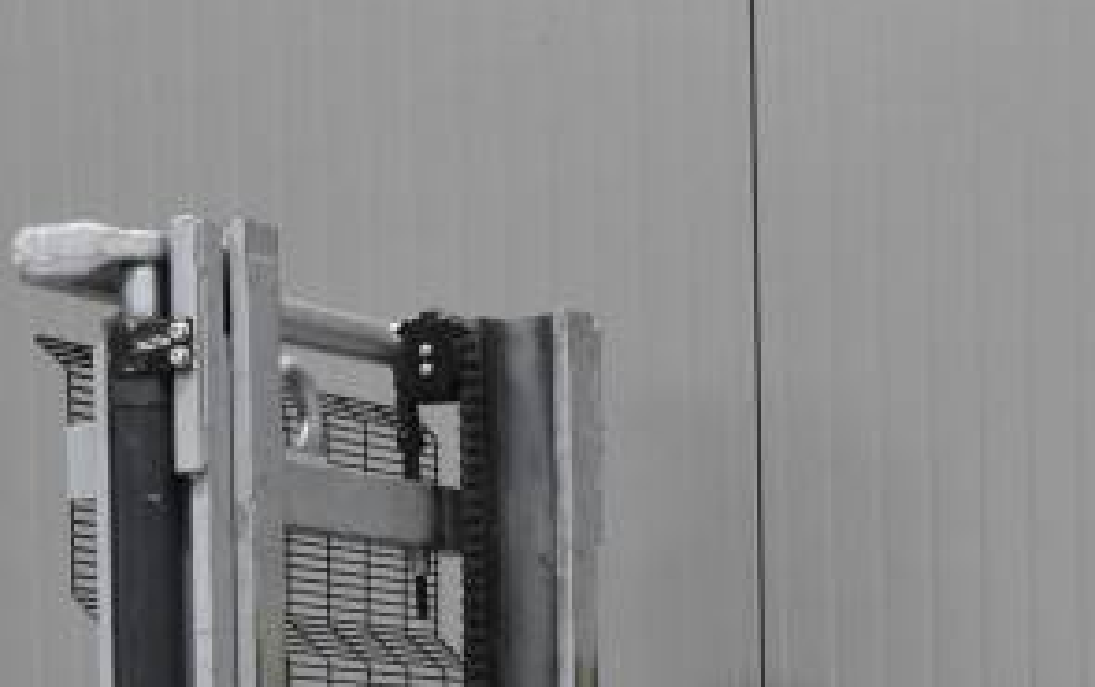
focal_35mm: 149
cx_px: 416
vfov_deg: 8.4
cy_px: 1381
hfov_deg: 14.0
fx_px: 4451
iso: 1600
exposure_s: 1/50
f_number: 5.6
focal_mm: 24
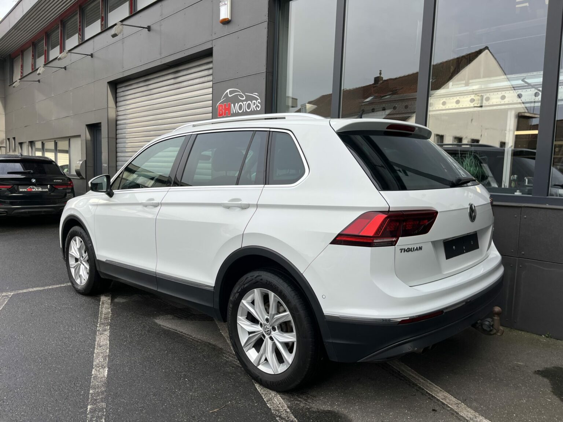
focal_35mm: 26
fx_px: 423
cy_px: 211
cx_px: 282
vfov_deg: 53.1
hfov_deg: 67.3
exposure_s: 1/649
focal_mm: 5.1
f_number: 1.6
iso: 50
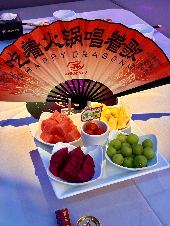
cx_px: 85
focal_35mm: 52
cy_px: 113
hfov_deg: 28.0
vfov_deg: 36.8
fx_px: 340
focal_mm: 5.96
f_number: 1.6
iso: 125
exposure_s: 1/41
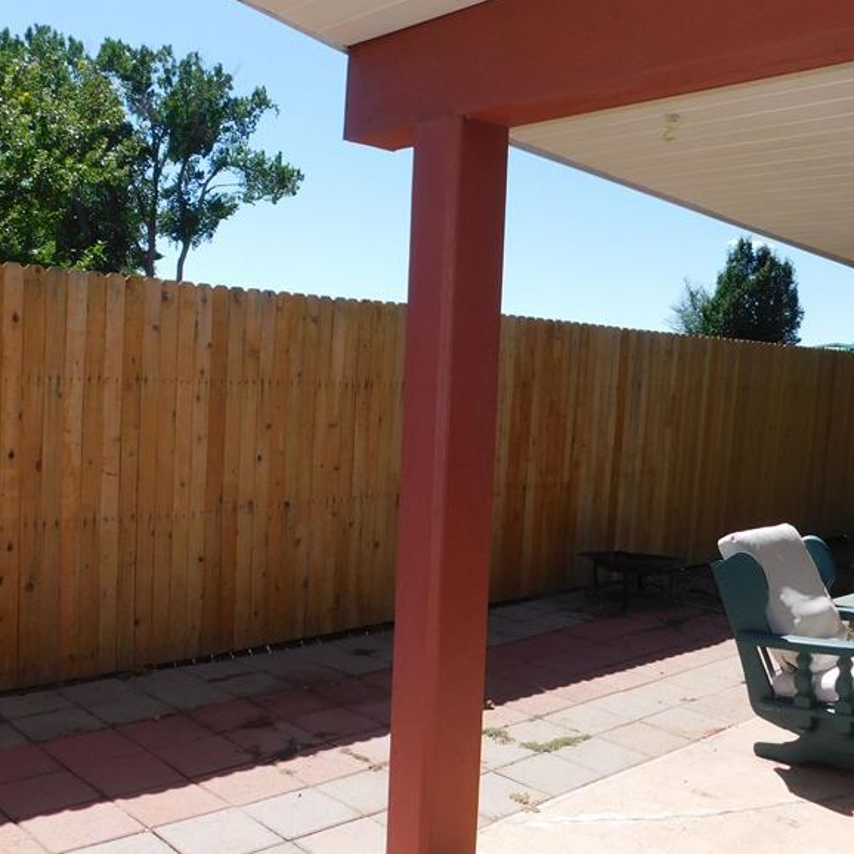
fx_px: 1005
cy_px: 446
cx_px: 468
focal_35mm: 36
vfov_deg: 46.0
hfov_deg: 46.0
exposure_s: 1/1250
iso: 125
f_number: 3
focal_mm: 4
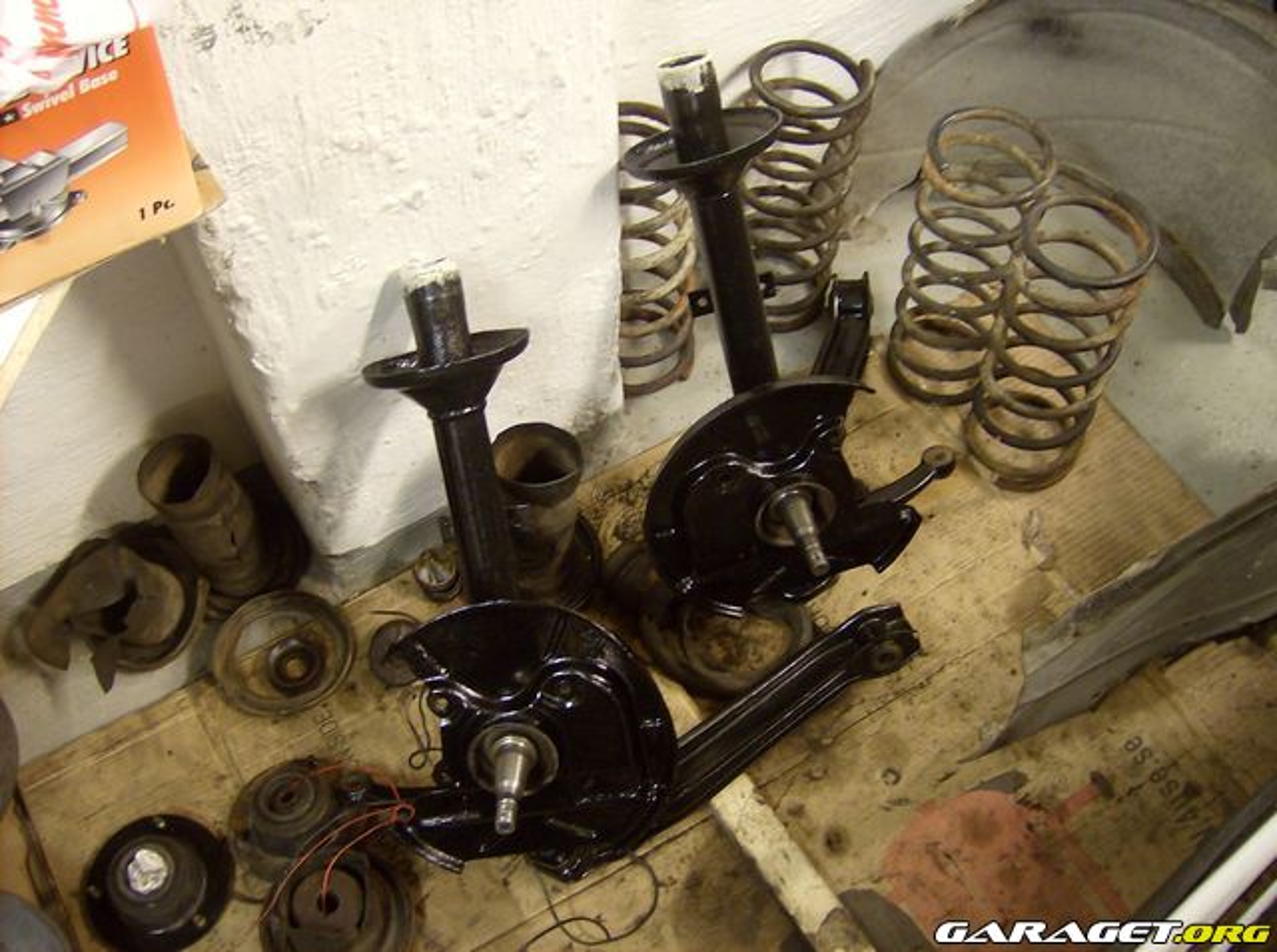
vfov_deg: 39.5
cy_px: 476
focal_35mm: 36
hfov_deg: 51.5
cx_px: 638
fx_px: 1325
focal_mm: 6
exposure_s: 1/7.97
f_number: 2.8
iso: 200
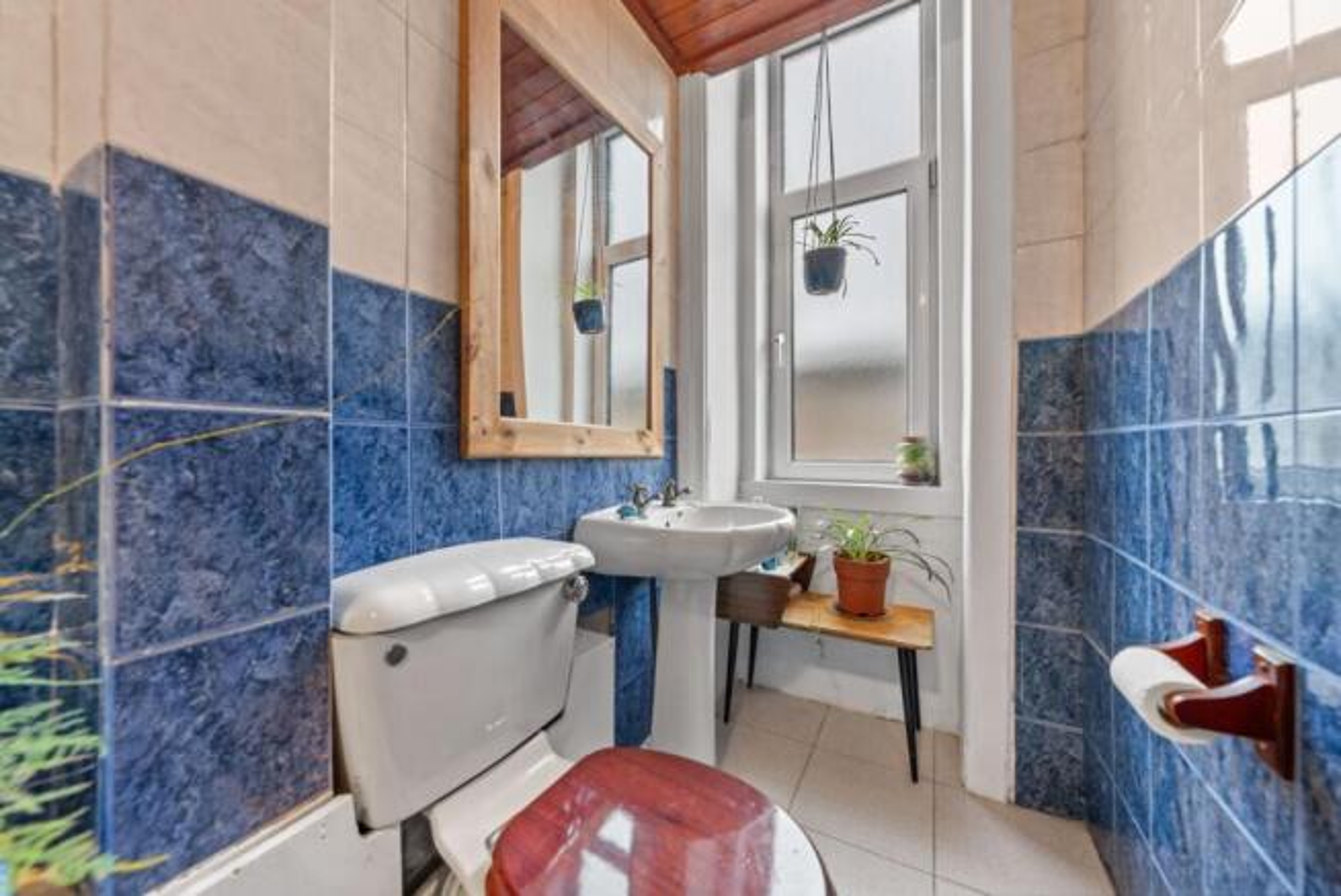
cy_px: 448
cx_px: 670
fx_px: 447
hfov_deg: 112.6
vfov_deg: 90.1
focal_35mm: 12
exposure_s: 2.5
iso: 320
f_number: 7.1
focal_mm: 12
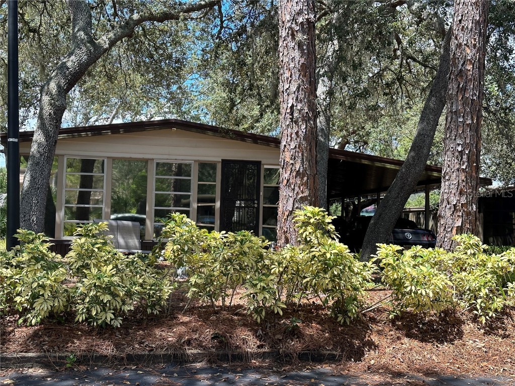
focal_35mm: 48
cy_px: 193
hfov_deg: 39.7
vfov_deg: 30.3
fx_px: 714
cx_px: 258
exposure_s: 1/823
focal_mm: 6.86
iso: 64
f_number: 1.78
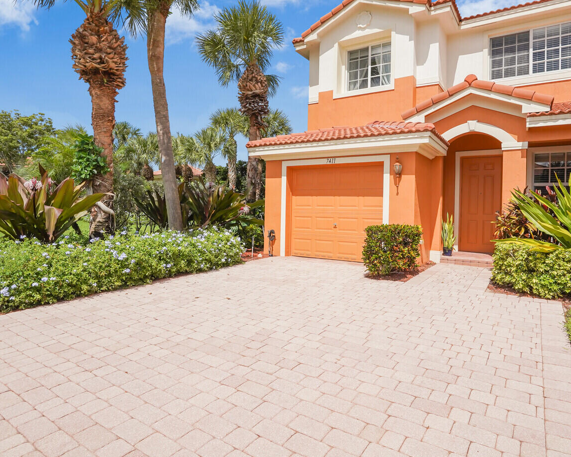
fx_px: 355
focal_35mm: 21
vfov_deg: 65.5
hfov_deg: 77.6
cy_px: 214
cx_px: 295
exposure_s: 1/2500
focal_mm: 16
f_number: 9
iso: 800
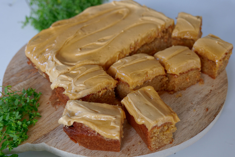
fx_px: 274
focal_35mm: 42
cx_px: 118
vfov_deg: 31.9
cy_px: 78
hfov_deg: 46.4
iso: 1600
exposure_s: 1/60
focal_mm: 42
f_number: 5.6
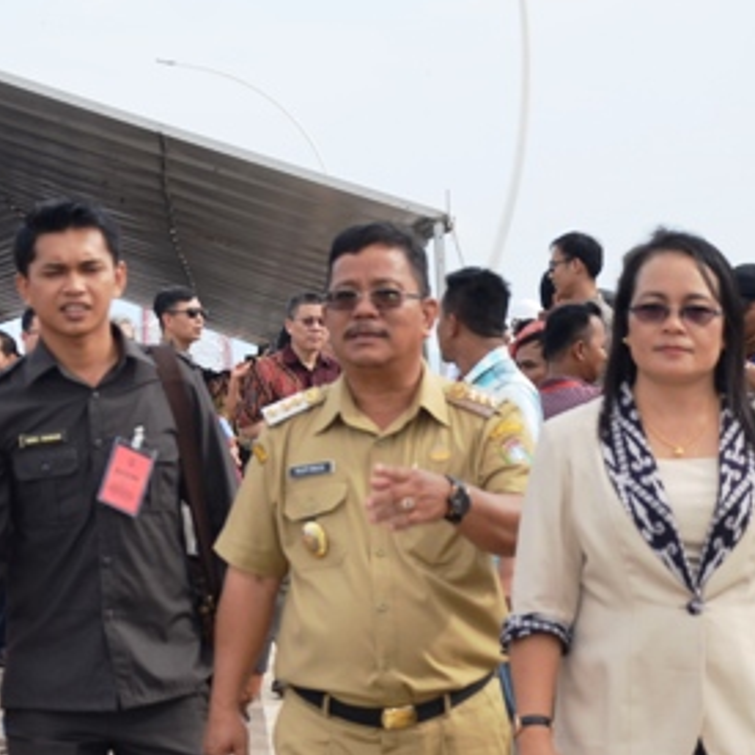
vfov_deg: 11.8
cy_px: 588
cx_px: 324
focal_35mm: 148
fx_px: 3652
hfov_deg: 11.8
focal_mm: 40
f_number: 5.6
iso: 100
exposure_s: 1/250
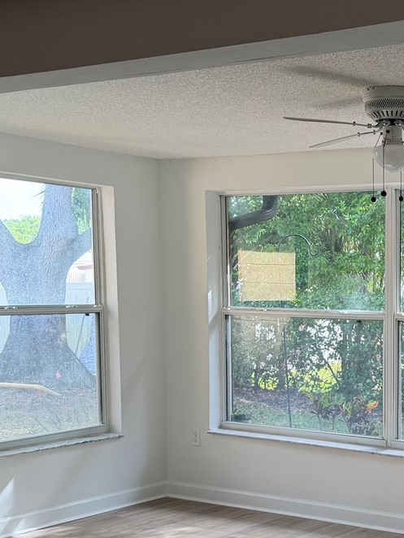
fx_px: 902
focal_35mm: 58
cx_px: 429
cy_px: 363
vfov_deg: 32.9
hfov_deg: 23.8
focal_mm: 6.76
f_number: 1.78
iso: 80
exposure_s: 1/181
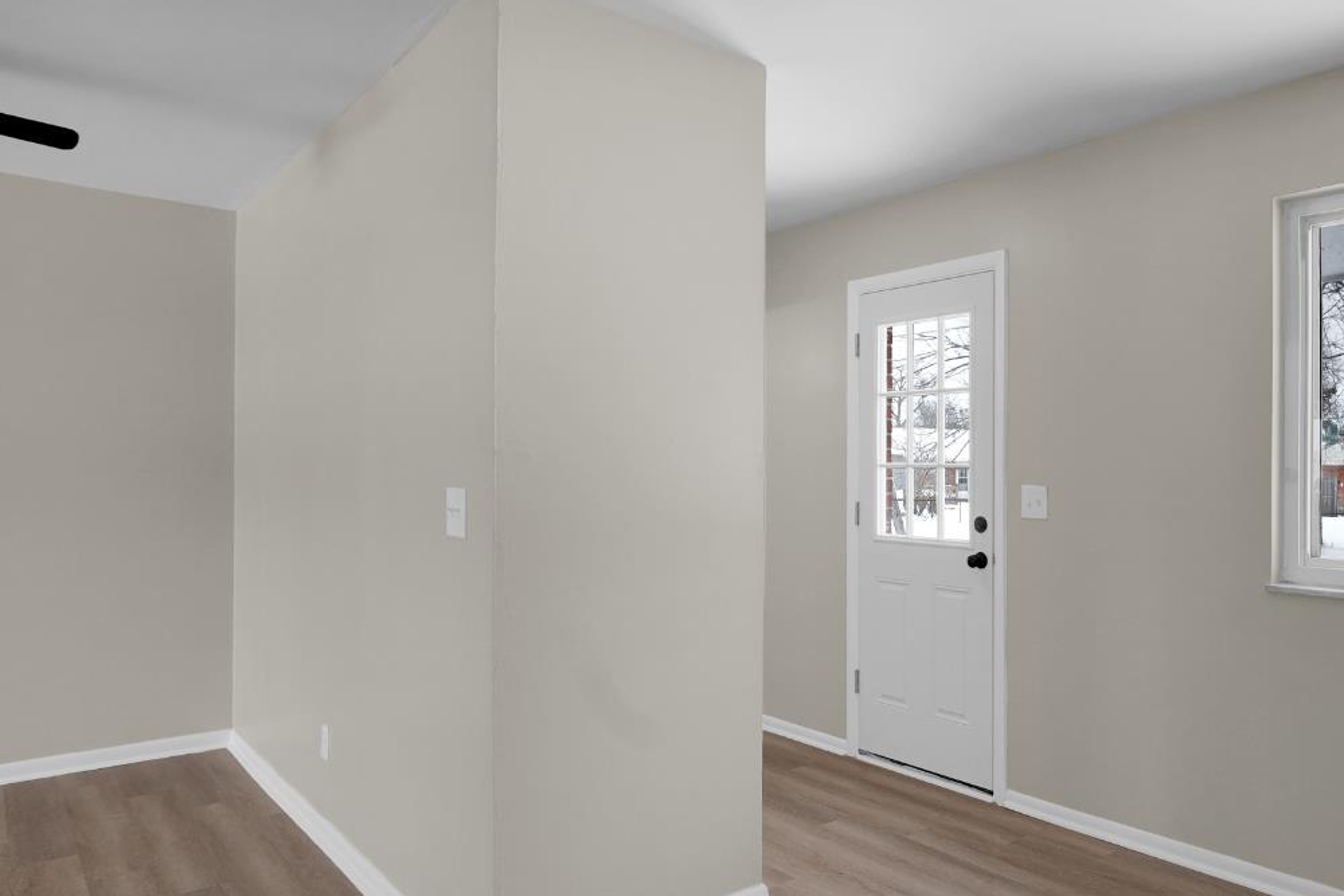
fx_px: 896
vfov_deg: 53.1
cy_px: 494
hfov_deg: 69.2
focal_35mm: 24
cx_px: 997
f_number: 7.1
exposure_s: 1/15
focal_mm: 11
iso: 400
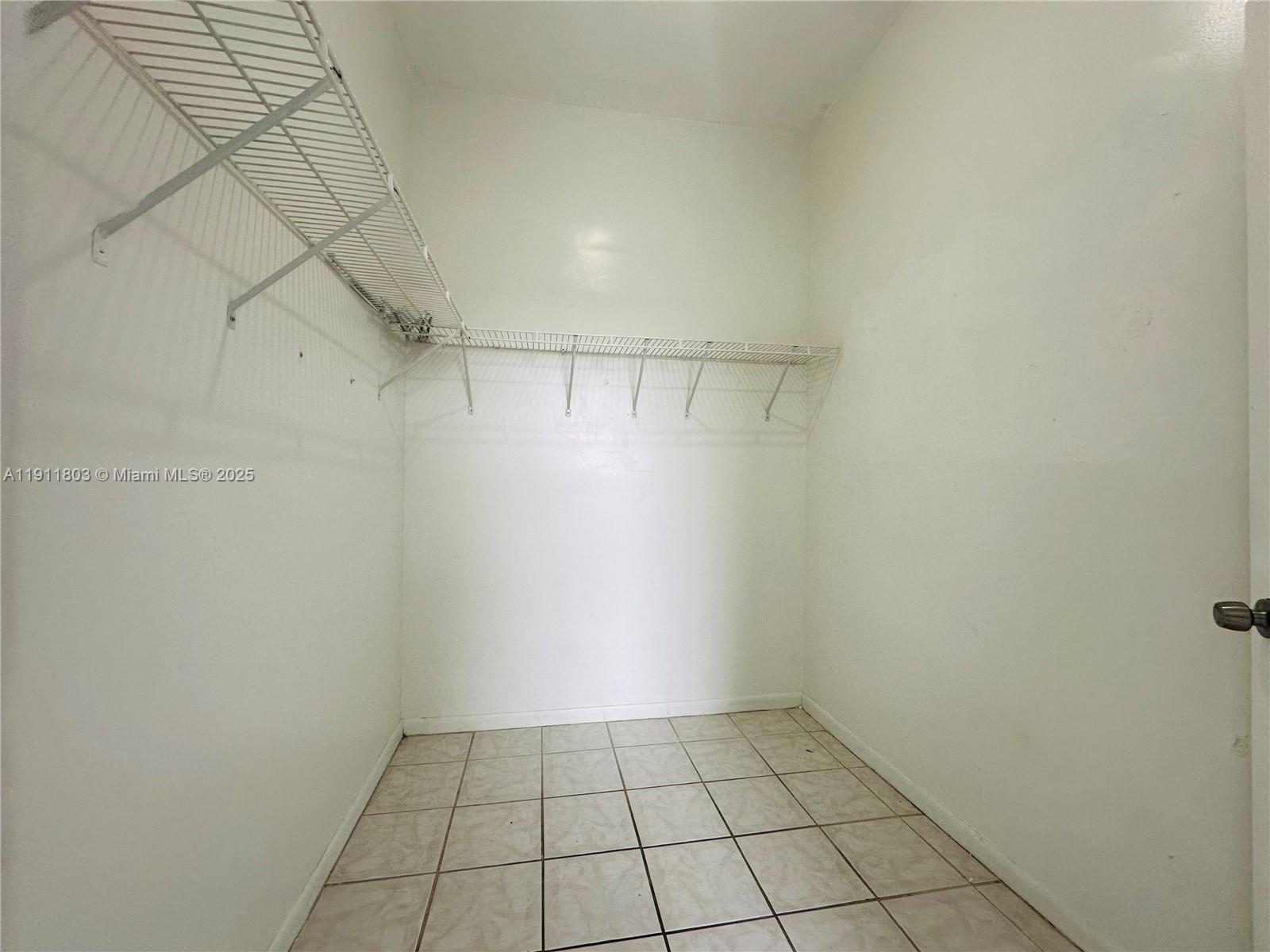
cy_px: 476
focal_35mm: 14
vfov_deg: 85.7
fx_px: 514
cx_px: 635
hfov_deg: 102.1
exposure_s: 1/120
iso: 160
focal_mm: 2.22
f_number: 2.2
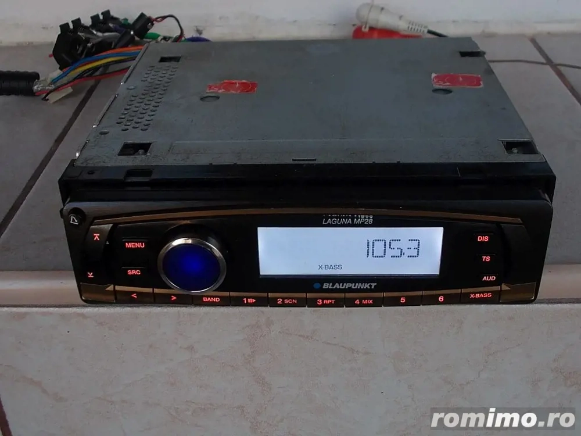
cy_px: 218
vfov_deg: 33.6
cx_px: 290
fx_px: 722
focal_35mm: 43
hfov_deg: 43.9
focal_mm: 6.1
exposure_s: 1/40
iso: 80
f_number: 3.3
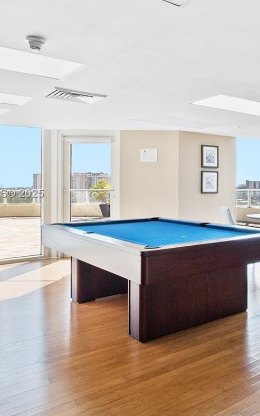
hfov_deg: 34.2
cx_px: 297
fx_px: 352
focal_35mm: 31
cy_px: 194
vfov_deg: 61.2
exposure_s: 1/40
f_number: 8
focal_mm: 10
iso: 200
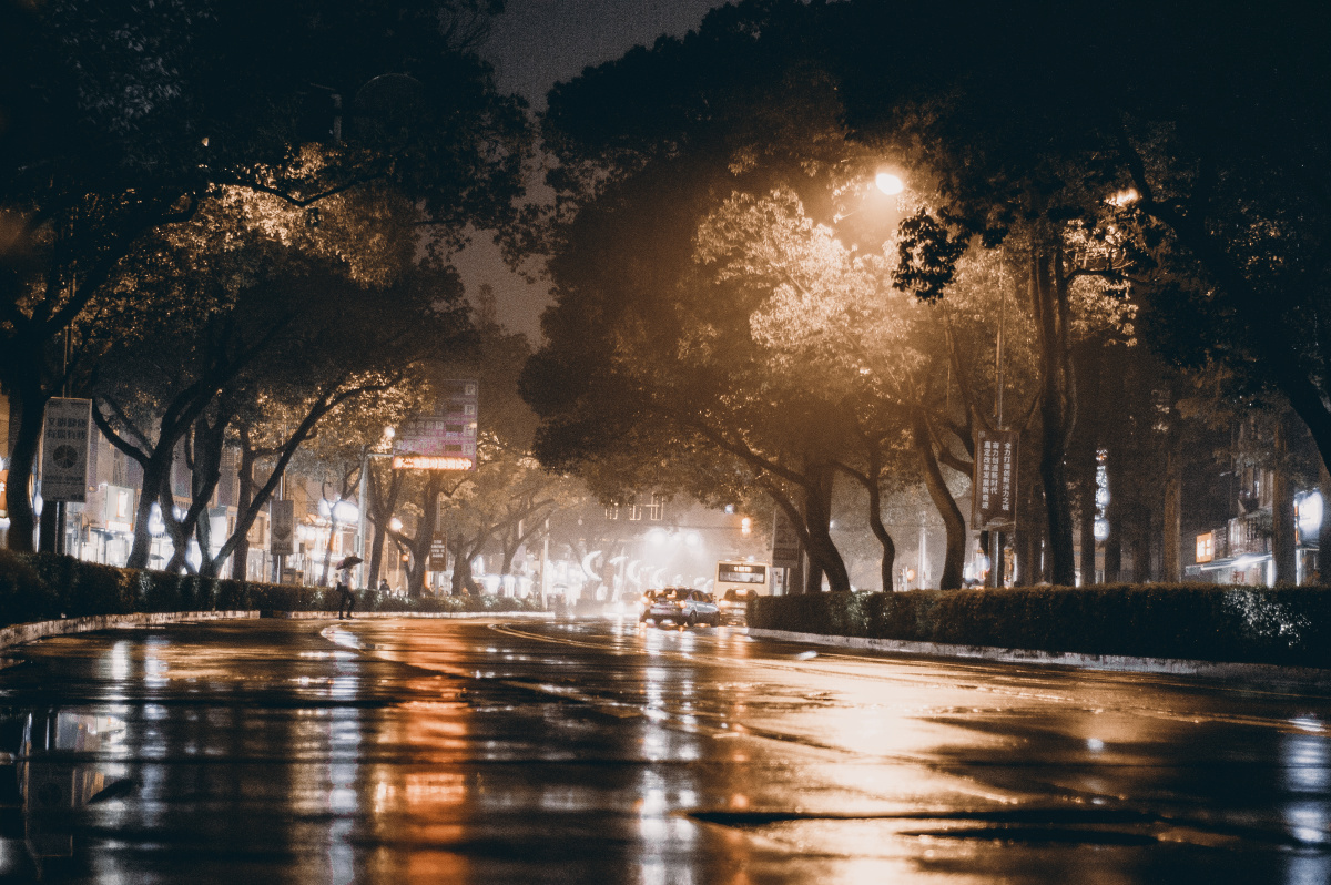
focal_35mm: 75
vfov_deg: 18.2
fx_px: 2771
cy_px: 442
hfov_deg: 27.0
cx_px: 666
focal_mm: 50
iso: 800
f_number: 1.8
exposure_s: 1/100
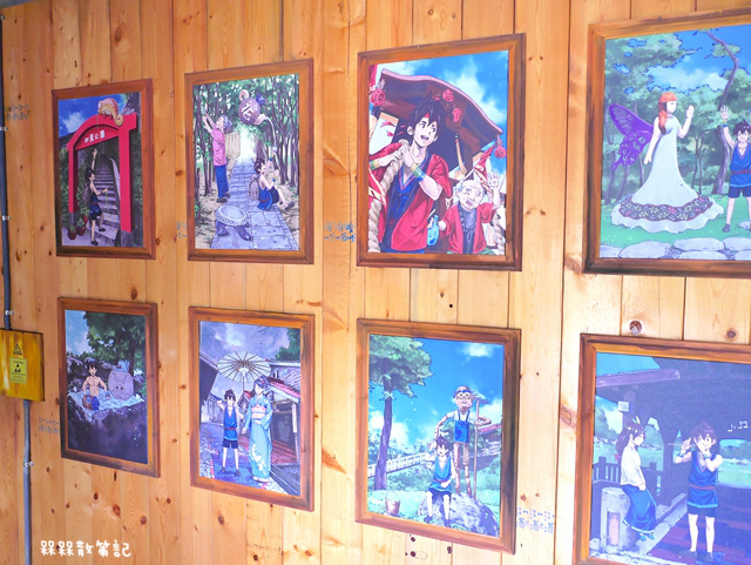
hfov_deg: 59.9
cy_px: 282
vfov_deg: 46.9
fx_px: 651
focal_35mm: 30
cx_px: 376
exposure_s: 1/60
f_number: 2
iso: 160
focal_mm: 15
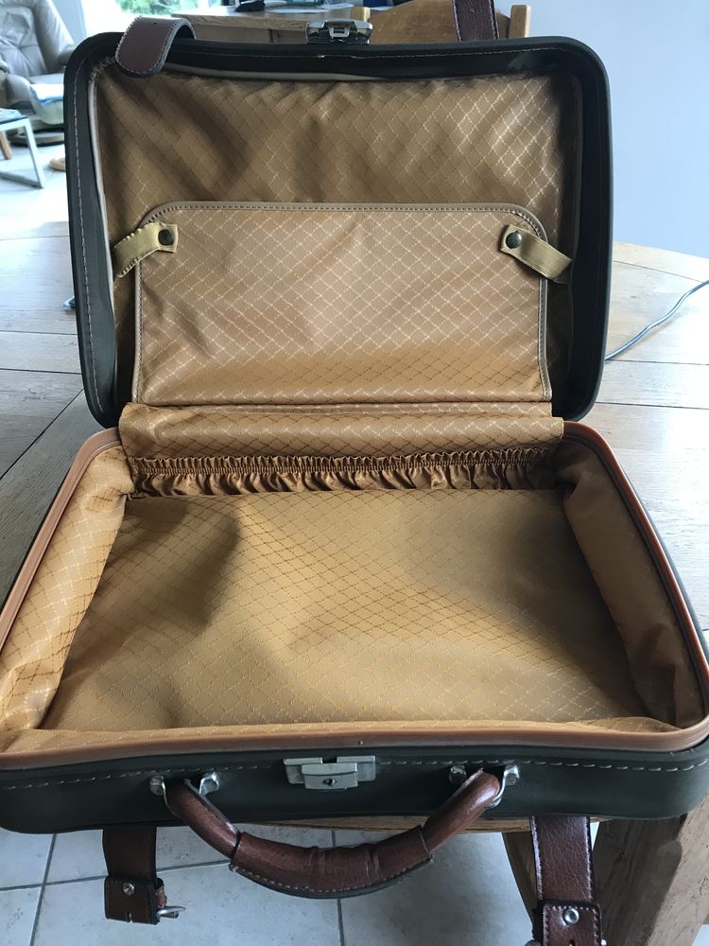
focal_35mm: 28
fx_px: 765
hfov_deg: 49.7
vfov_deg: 63.4
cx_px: 354
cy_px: 473
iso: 40
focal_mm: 3.99
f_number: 1.8
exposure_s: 1/20
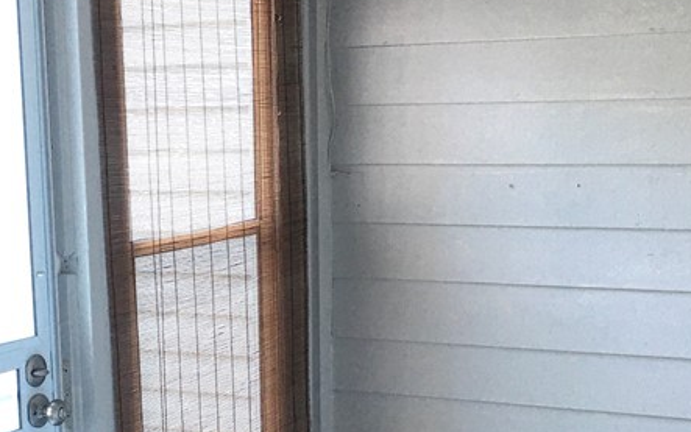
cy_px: 351
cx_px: 260
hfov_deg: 28.9
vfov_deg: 18.2
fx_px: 1337
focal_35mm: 71
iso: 40
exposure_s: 1/15
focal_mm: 4.15
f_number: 2.2
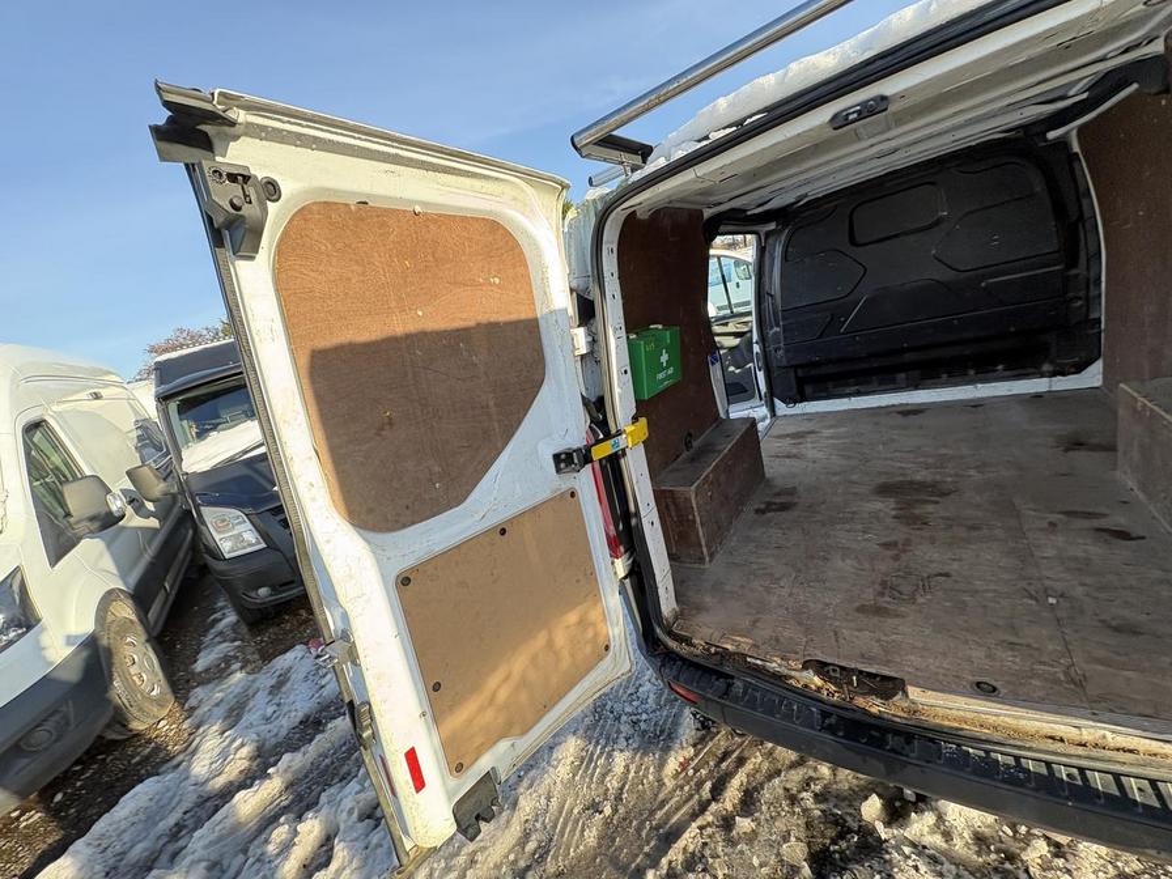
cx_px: 586
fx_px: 474
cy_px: 440
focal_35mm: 14
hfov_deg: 102.1
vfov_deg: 85.7
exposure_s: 1/162
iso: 64
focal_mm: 2.22
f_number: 2.2
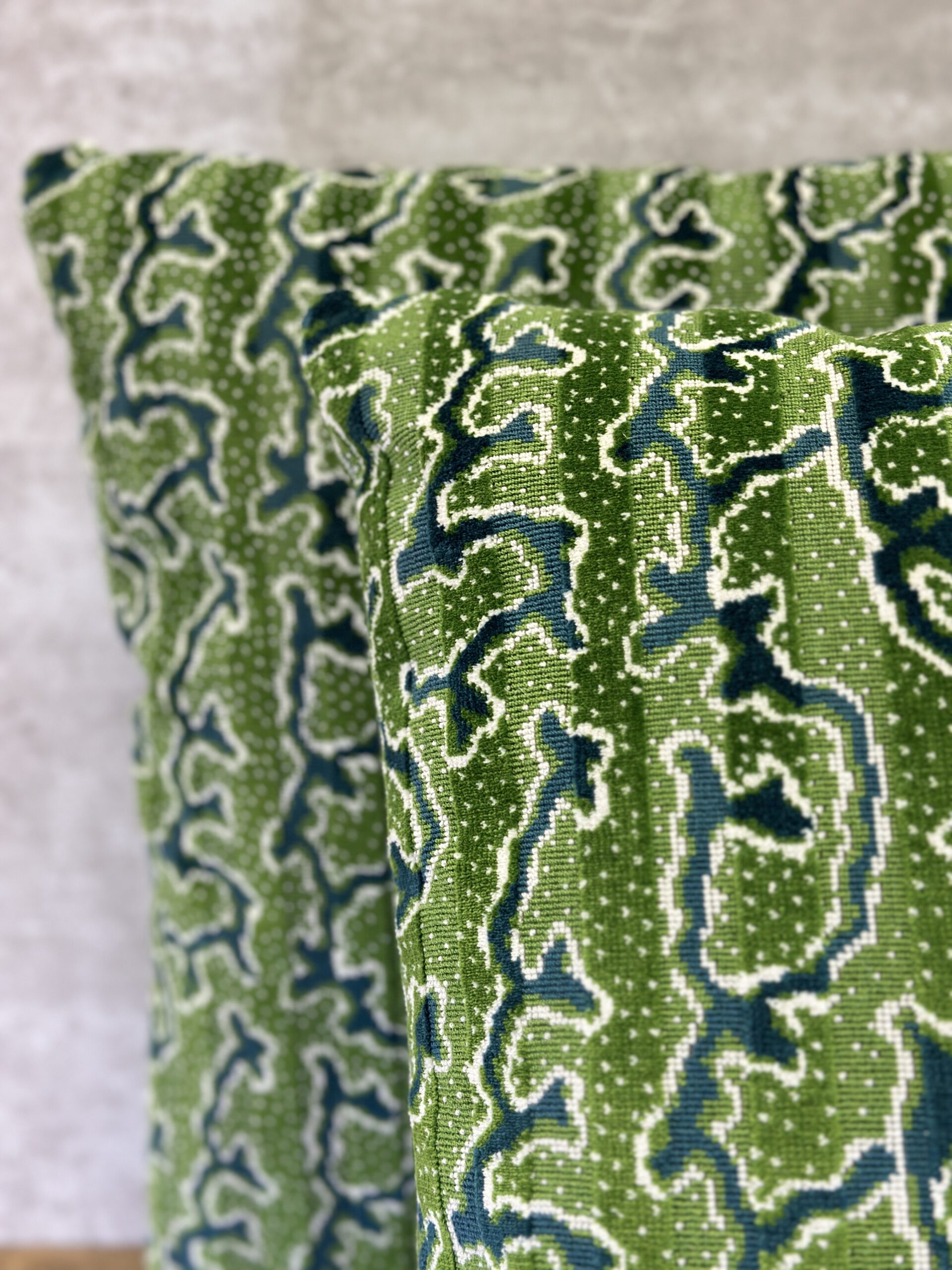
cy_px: 635
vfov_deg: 39.7
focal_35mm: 48
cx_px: 476
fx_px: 1760
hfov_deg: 30.3
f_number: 1.78
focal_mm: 6.86
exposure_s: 1/120
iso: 125
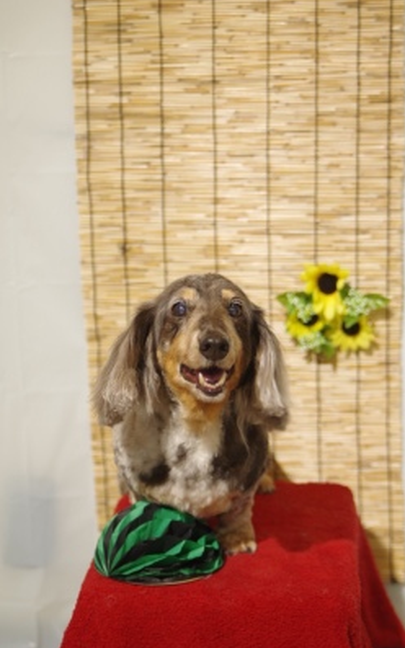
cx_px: 204
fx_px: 1360
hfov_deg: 16.9
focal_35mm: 77
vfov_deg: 26.8
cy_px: 325
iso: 320
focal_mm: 50
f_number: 2.8
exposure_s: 1/80
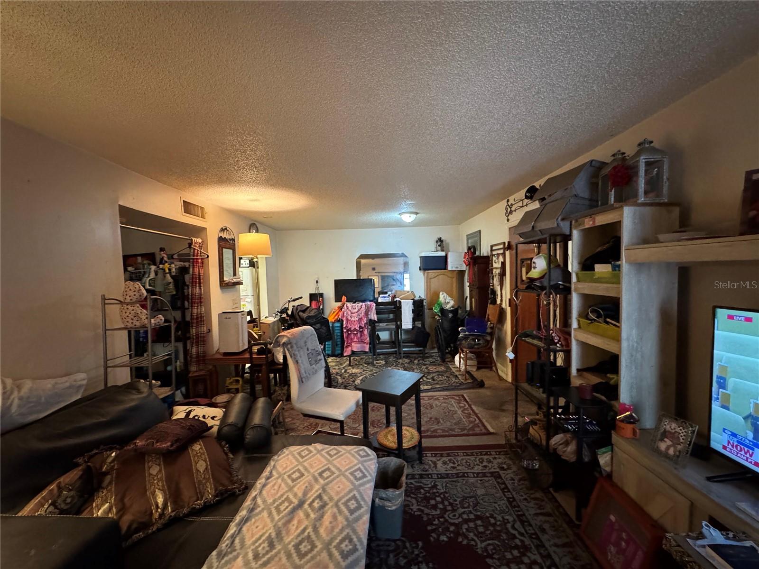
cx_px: 380
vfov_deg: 85.7
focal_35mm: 14
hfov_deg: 102.1
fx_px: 307
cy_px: 284
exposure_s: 1/60
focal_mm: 2.22
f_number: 2.2
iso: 1000
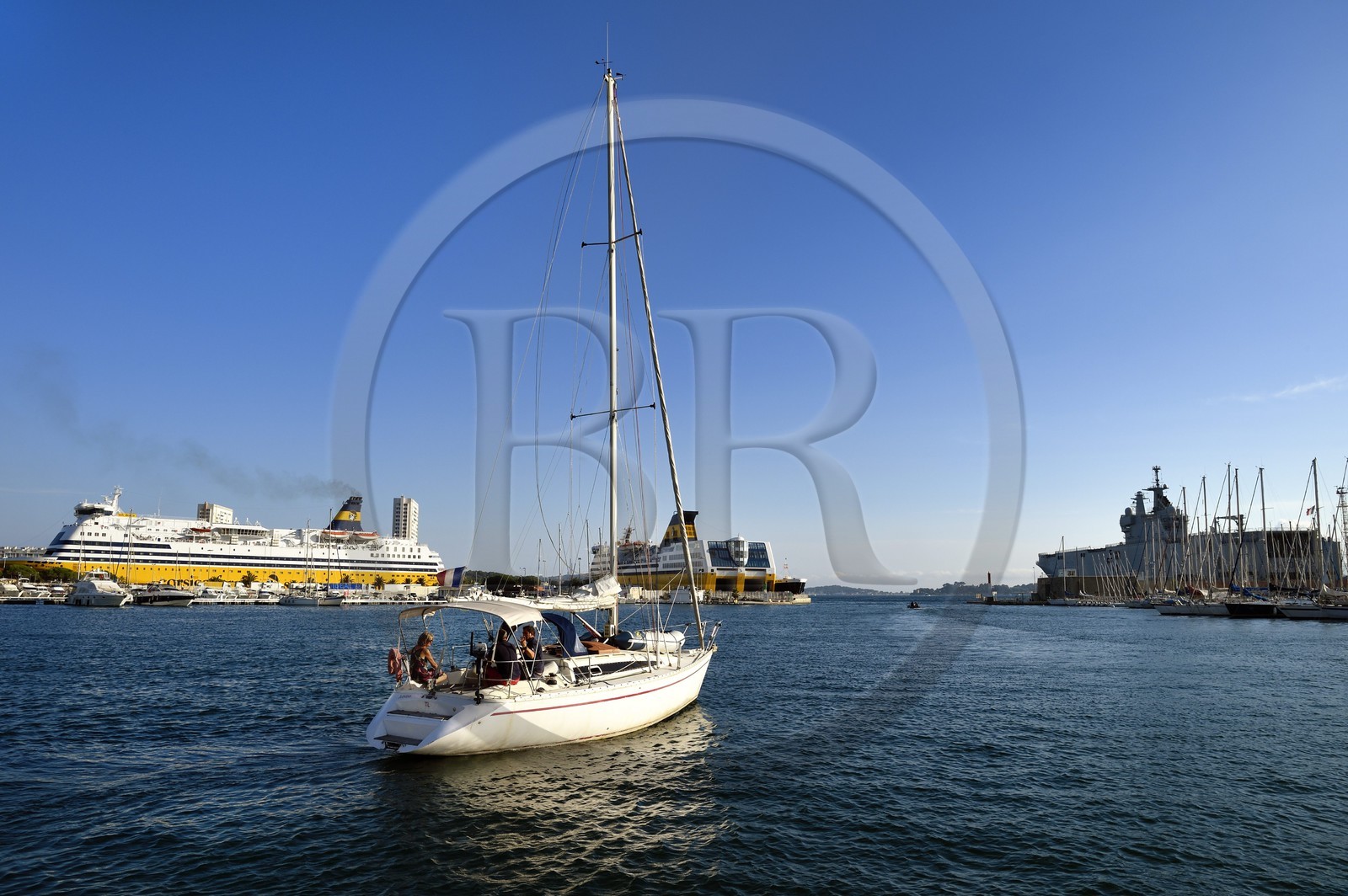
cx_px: 674
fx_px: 898
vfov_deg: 53.1
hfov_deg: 73.8
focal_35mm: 24
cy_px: 448
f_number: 14
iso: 200
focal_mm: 24
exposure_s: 1/320
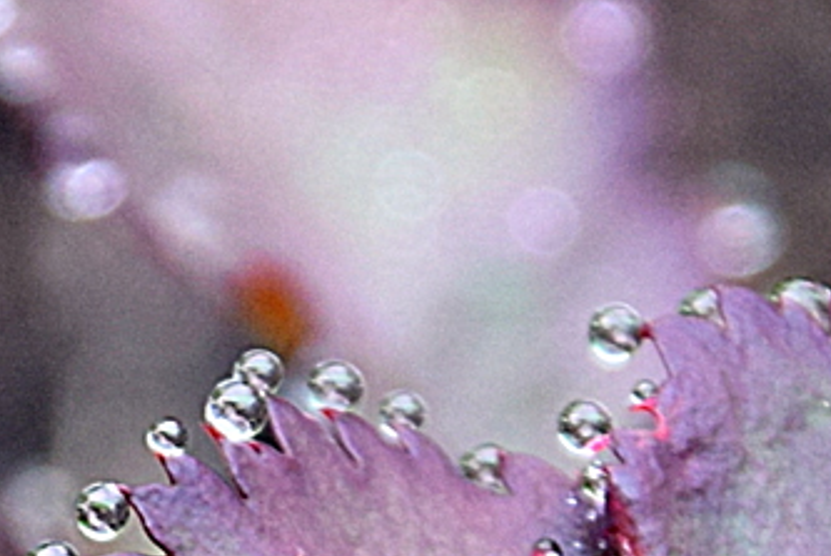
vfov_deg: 3.6
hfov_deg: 5.4
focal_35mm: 378
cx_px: 704
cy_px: 563
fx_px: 8742
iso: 400
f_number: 6.3
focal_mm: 105
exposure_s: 1/125
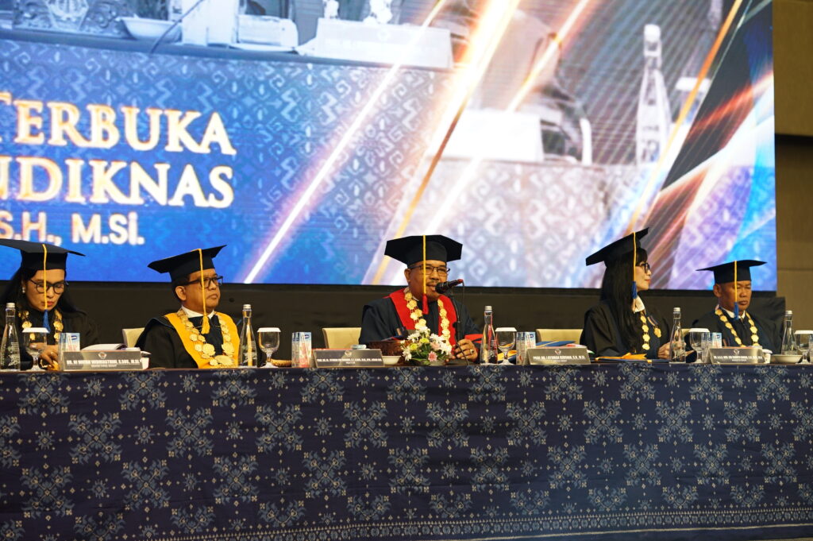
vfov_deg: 16.0
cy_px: 270
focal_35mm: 85
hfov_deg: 23.9
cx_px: 406
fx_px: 1918
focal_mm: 85
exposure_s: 1/125
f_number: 2.8
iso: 1000
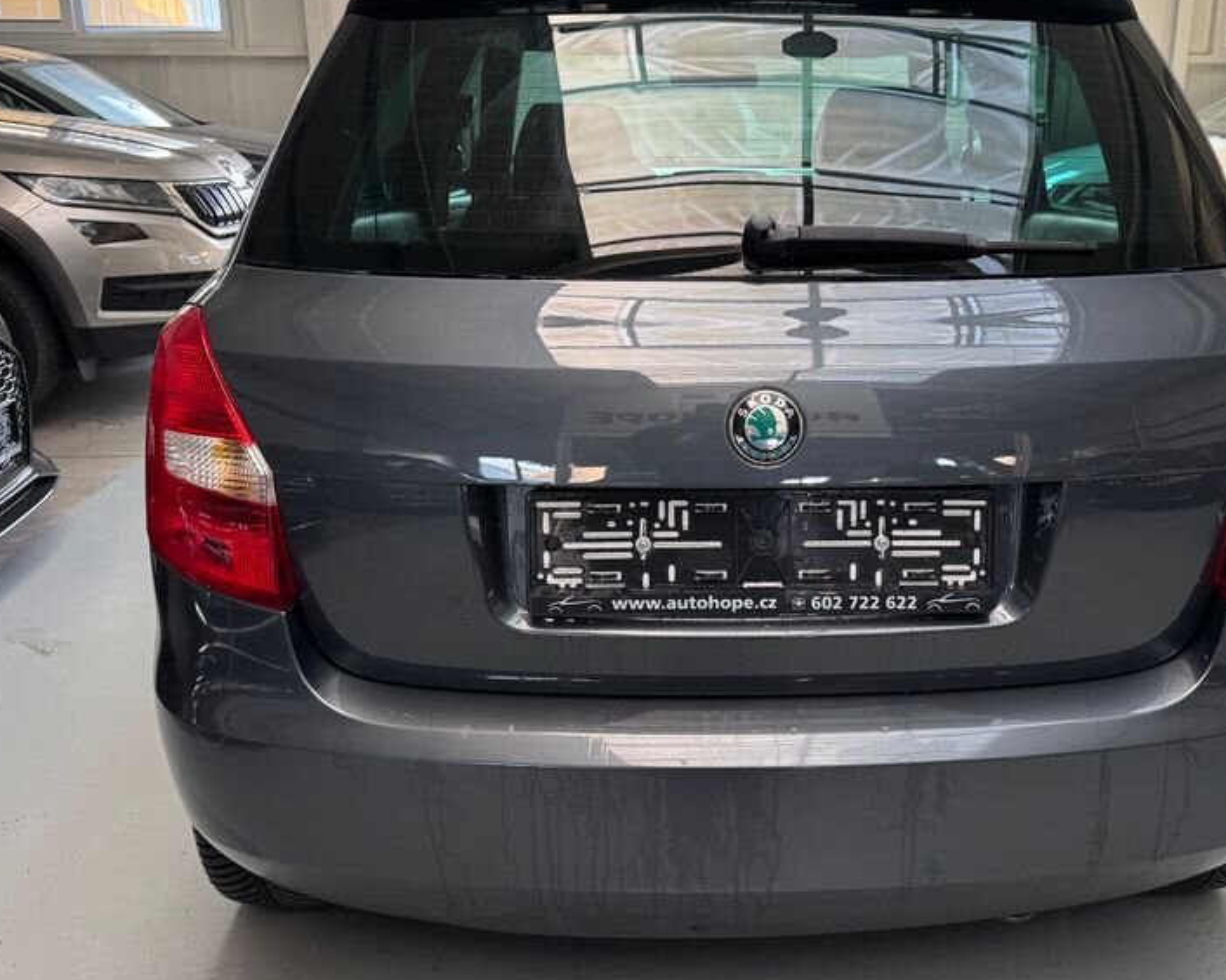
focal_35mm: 34
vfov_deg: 43.2
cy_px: 433
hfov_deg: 52.6
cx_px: 724
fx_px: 1233
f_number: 1.78
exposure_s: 1/60
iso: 320
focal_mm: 6.76
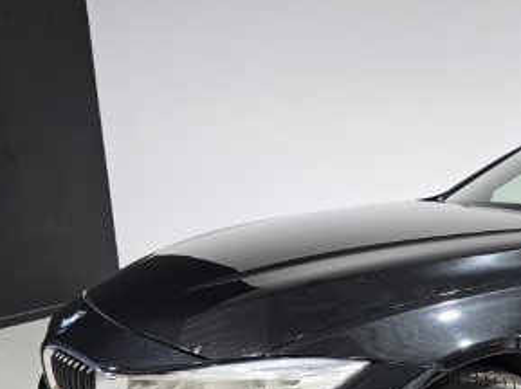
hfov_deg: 33.2
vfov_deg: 27.4
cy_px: 357
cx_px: 562
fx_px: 767
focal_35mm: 51
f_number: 1.7
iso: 200
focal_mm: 6.3
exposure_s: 1/100
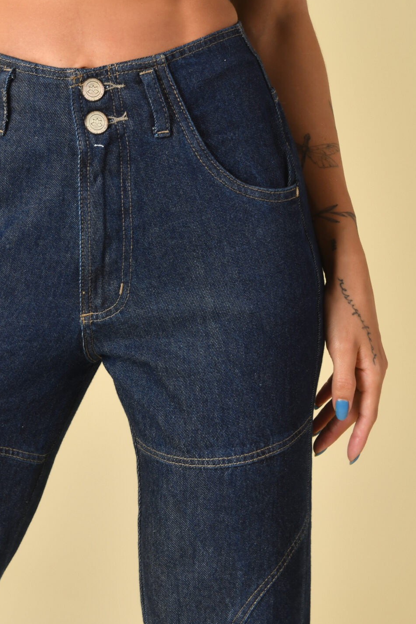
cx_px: 87
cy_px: 87
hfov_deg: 15.8
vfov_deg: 23.2
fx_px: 1490
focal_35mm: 86
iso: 320
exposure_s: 1/160
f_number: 9
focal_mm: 48
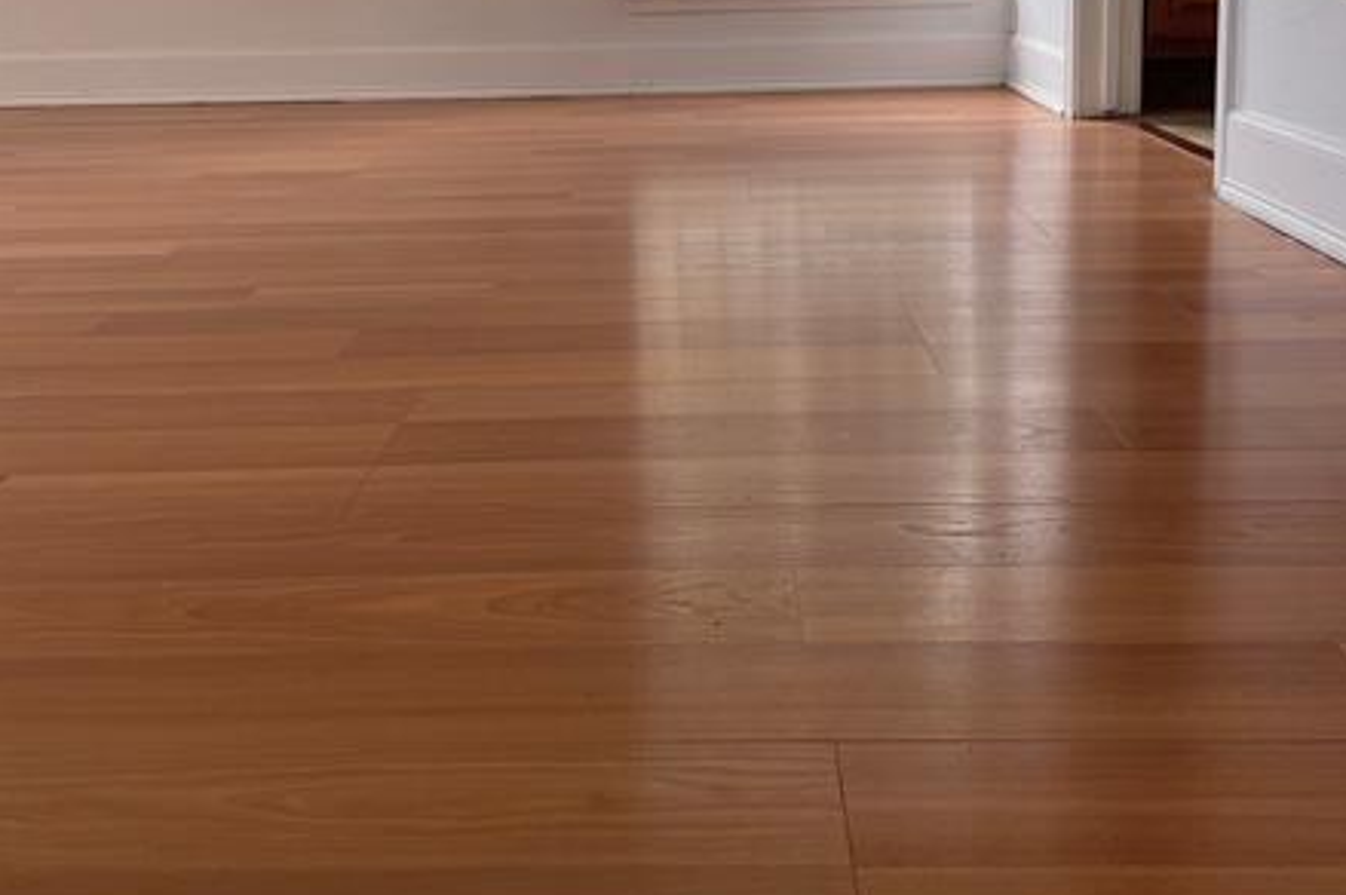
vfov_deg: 34.4
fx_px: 1382
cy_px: 141
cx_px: 681
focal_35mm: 37
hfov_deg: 51.9
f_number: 1.6
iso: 32
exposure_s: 1/185
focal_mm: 4.2
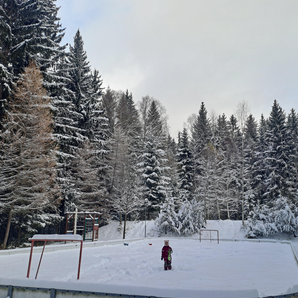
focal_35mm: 32
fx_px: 312
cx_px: 160
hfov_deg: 51.1
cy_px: 155
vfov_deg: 51.1
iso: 32
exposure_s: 1/510
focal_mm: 4.65
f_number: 1.8
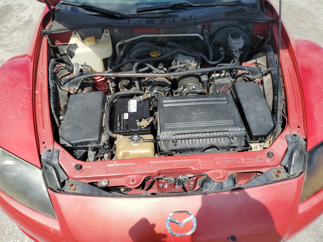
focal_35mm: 26
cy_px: 121
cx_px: 162
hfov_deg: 67.3
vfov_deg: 53.1
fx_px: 243
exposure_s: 1/3333
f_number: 1.5
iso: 50
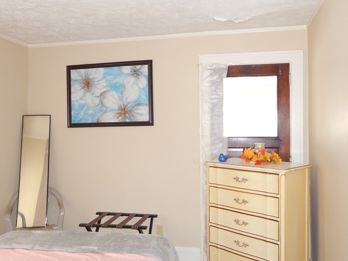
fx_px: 342
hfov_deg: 53.9
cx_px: 172
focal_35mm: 34
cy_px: 130
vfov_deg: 41.8
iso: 200
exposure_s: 1/30
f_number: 3
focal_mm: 4
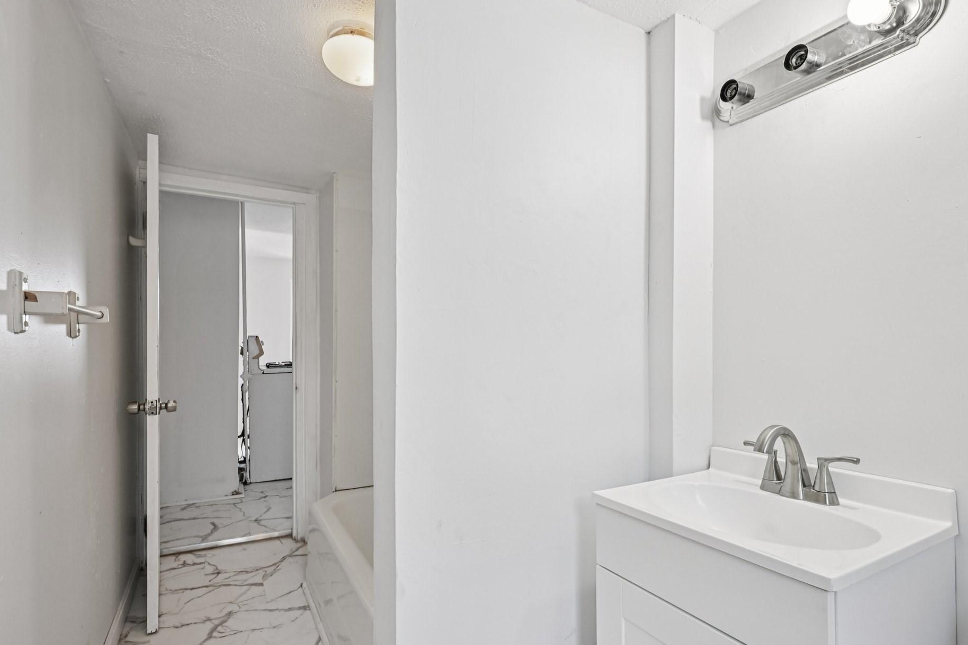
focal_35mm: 18
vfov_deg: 67.3
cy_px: 350
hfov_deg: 90.0
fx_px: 484
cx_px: 483
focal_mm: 16
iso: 400
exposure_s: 1/40
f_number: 8
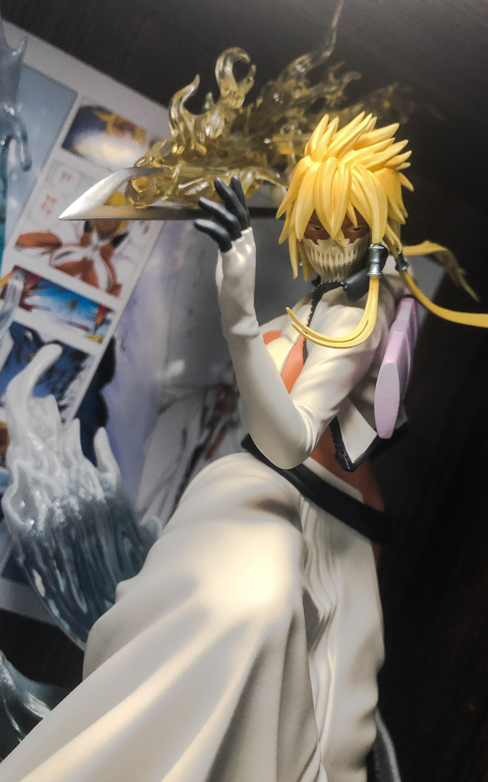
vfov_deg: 62.9
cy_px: 394
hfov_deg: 41.6
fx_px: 638
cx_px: 293
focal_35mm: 30
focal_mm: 3.99
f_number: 1.8
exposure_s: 1/15
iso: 64
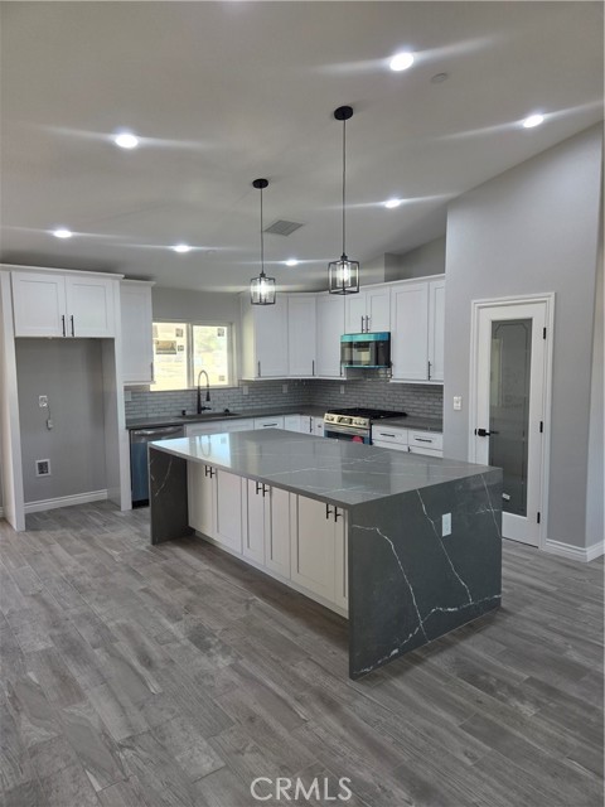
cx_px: 302
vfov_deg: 73.9
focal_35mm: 23
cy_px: 404
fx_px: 536
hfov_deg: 58.9
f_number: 1.8
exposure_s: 1/120
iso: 80
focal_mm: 5.4
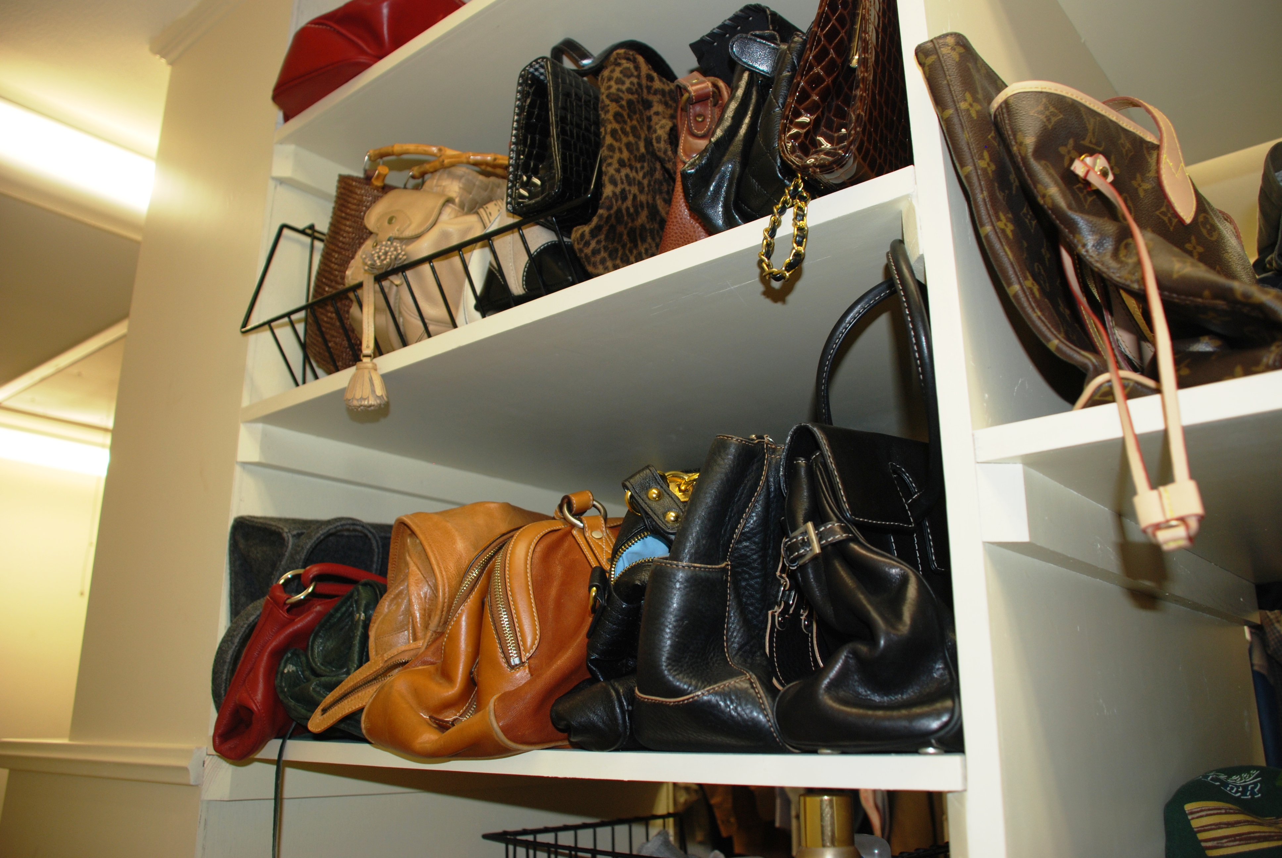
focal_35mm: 30
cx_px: 641
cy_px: 429
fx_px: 1070
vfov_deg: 43.7
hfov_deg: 61.9
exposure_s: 1/60
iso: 200
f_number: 3.8
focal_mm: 20
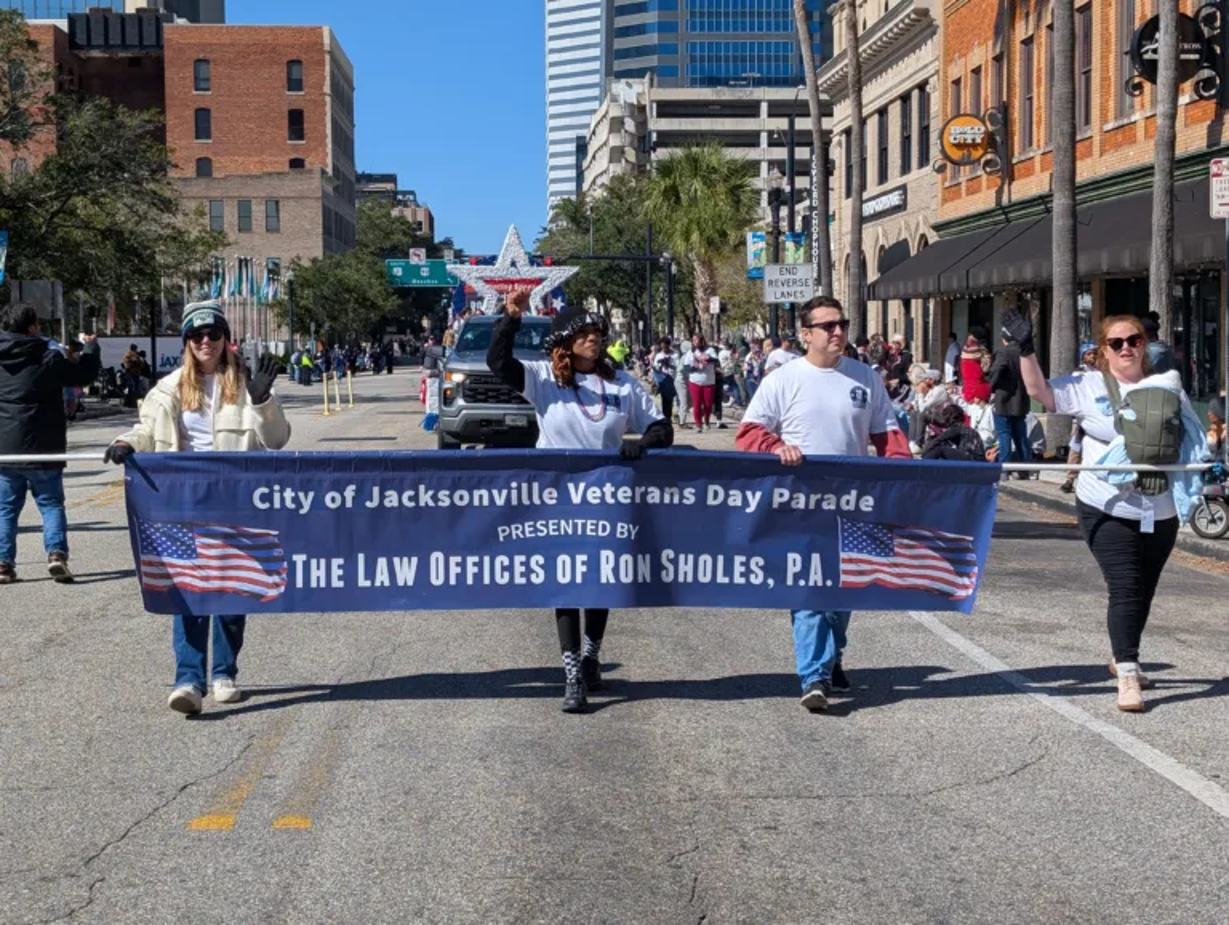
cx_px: 614
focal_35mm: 49
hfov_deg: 38.9
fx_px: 1742
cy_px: 462
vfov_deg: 29.7
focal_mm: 6.9
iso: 22
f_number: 1.68
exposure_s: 1/1931
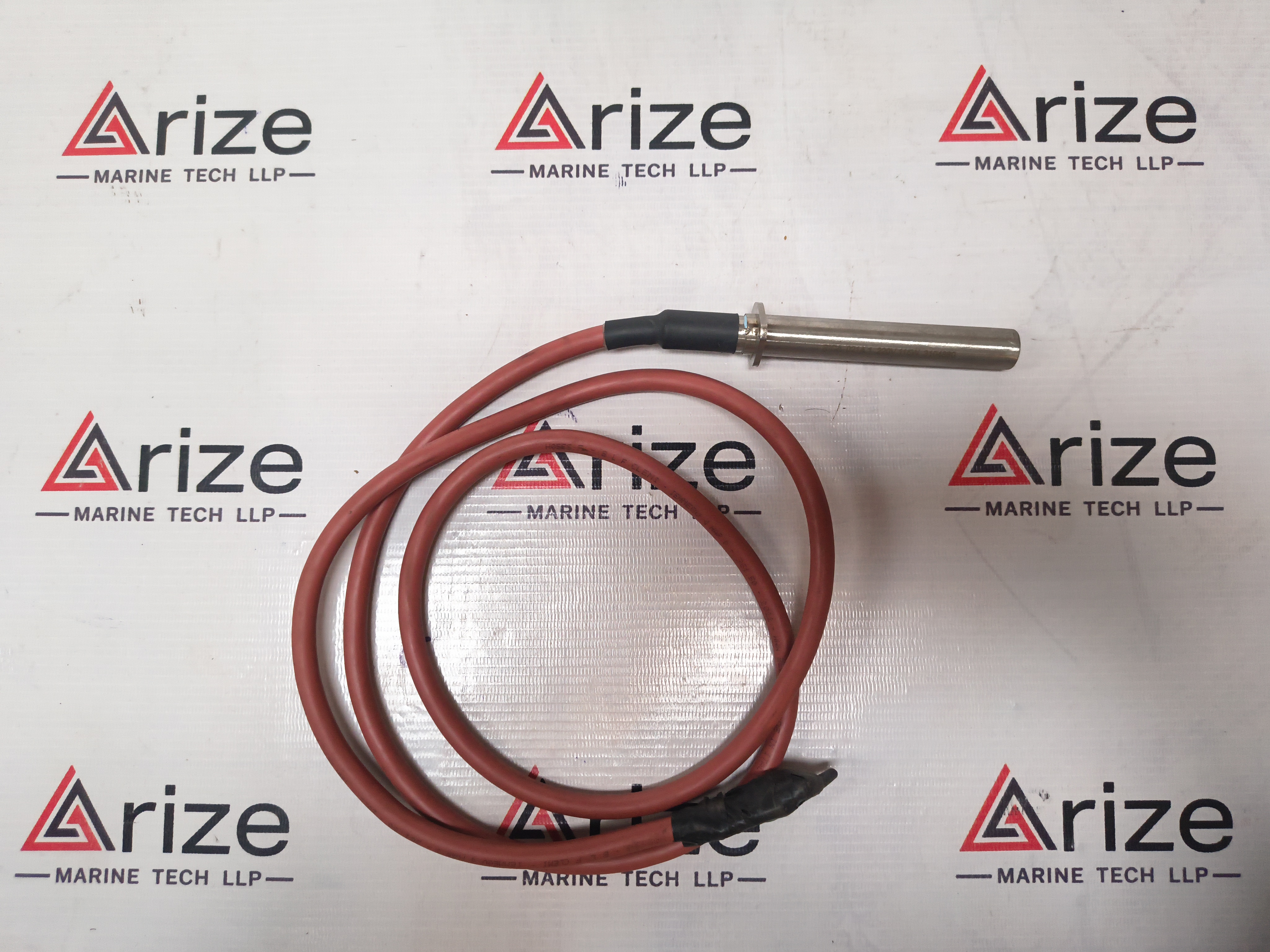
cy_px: 476
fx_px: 844
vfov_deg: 58.9
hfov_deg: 73.9
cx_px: 635
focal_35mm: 23
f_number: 1.8
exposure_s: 1/33.3
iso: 1167
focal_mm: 5.56
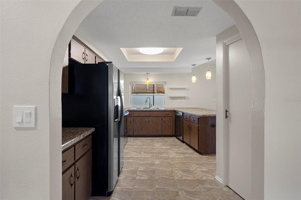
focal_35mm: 19
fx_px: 159
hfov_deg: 86.9
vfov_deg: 64.5
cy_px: 100
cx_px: 150
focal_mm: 19
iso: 400
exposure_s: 1.6
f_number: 8
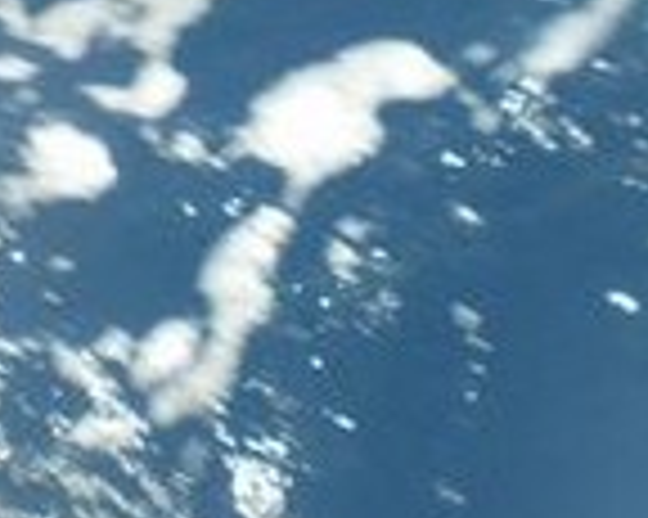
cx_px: -50
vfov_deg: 9.9
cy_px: -18
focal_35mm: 154
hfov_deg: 12.3
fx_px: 2951
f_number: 4.6
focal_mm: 6.3
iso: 50
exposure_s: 1/160
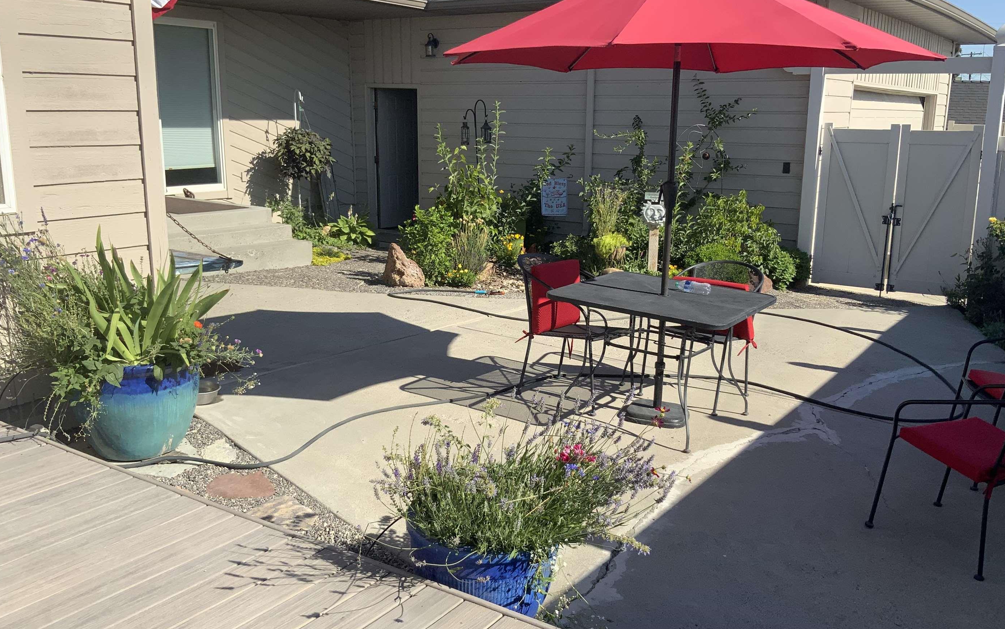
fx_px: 931
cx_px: 541
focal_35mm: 34
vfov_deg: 37.3
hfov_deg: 56.6
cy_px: 322
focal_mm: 3
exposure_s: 1/1534
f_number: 1.8
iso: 16
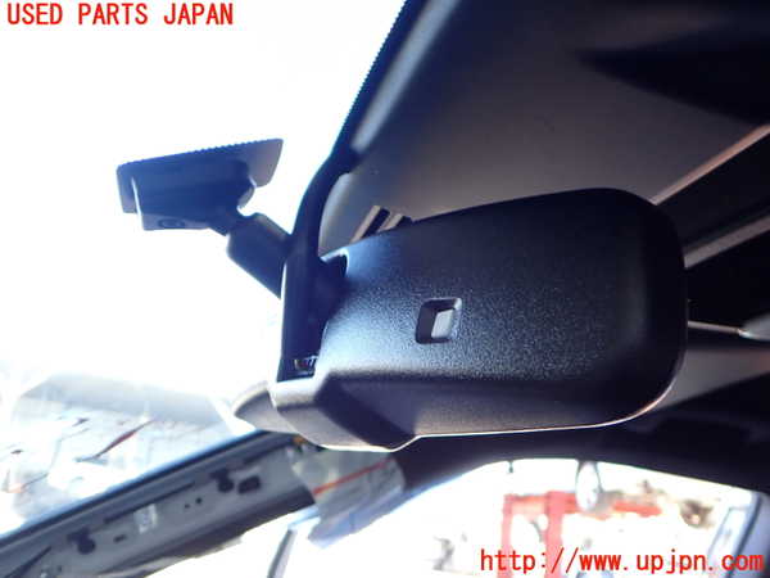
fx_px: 667
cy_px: 289
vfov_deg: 46.8
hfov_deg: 60.0
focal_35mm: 30
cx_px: 385
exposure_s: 1/80
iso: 200
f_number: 2.3
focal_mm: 5.4
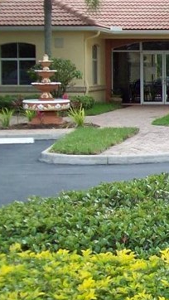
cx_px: 373
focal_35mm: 111
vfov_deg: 19.3
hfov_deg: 9.9
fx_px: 883
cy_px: 131
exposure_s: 1/252
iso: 80
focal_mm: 6
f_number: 2.7
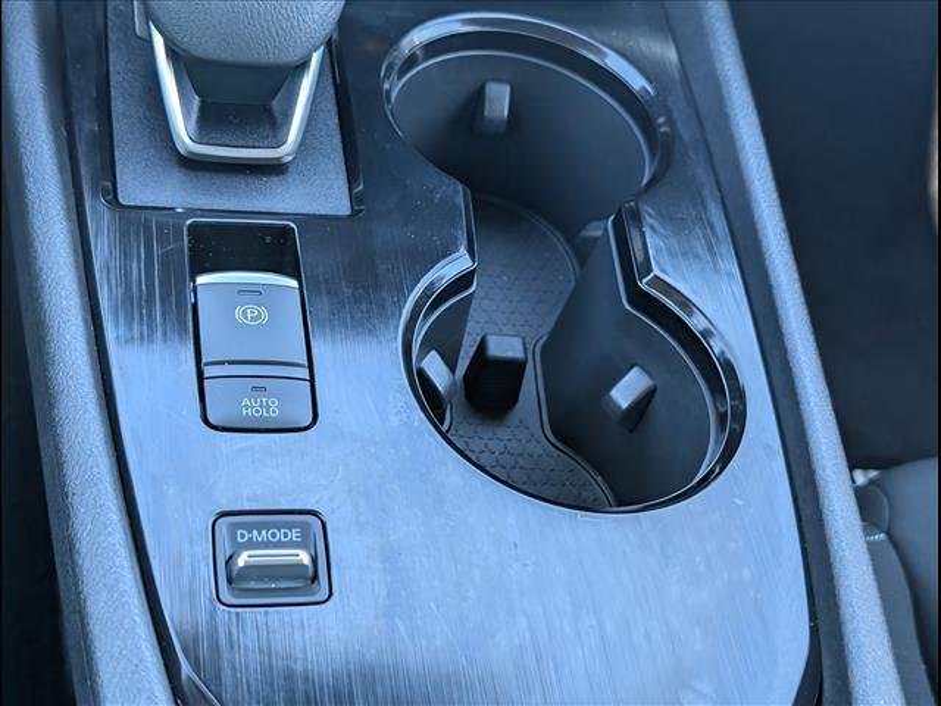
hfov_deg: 38.9
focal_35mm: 49
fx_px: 1332
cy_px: 353
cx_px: 470
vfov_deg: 29.7
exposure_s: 1/385
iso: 711
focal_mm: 6.9
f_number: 1.68
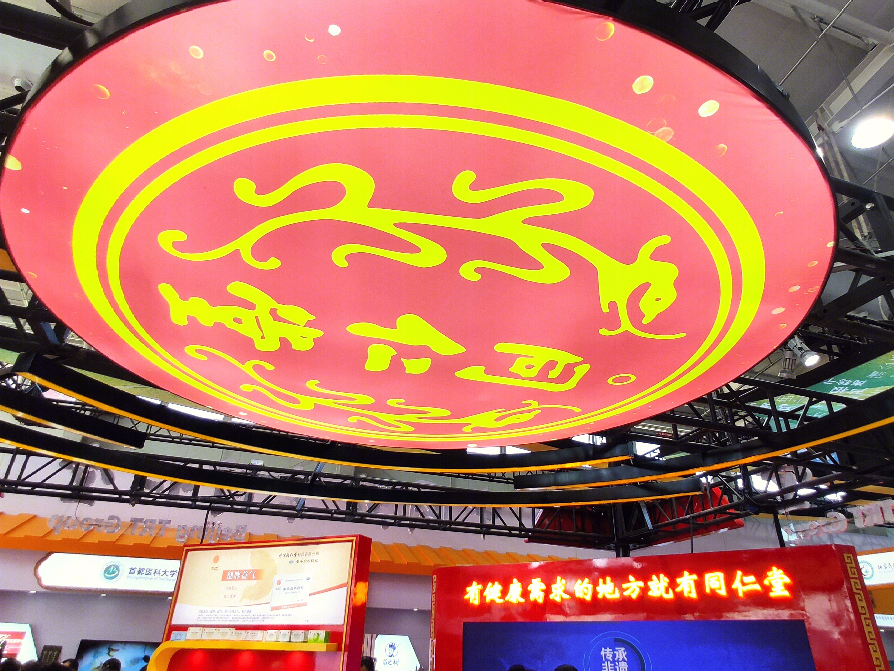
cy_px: 336
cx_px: 447
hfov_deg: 76.4
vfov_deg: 61.1
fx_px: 568
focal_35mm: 22
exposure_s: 1/100
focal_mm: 2.25
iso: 132
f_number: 2.2
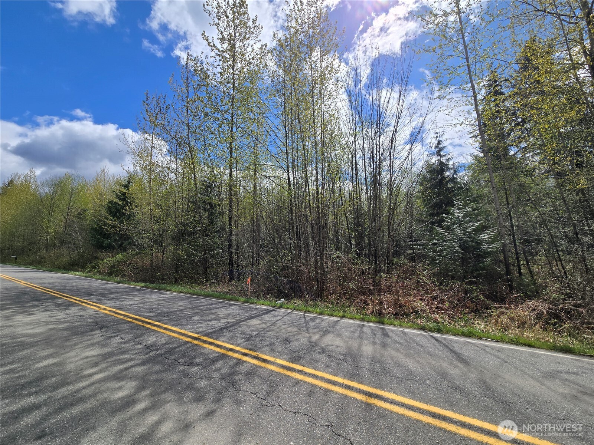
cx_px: 297
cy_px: 222
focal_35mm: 13
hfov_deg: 106.2
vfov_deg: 89.9
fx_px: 223
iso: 50
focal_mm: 2.2
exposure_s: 1/4517
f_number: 2.2
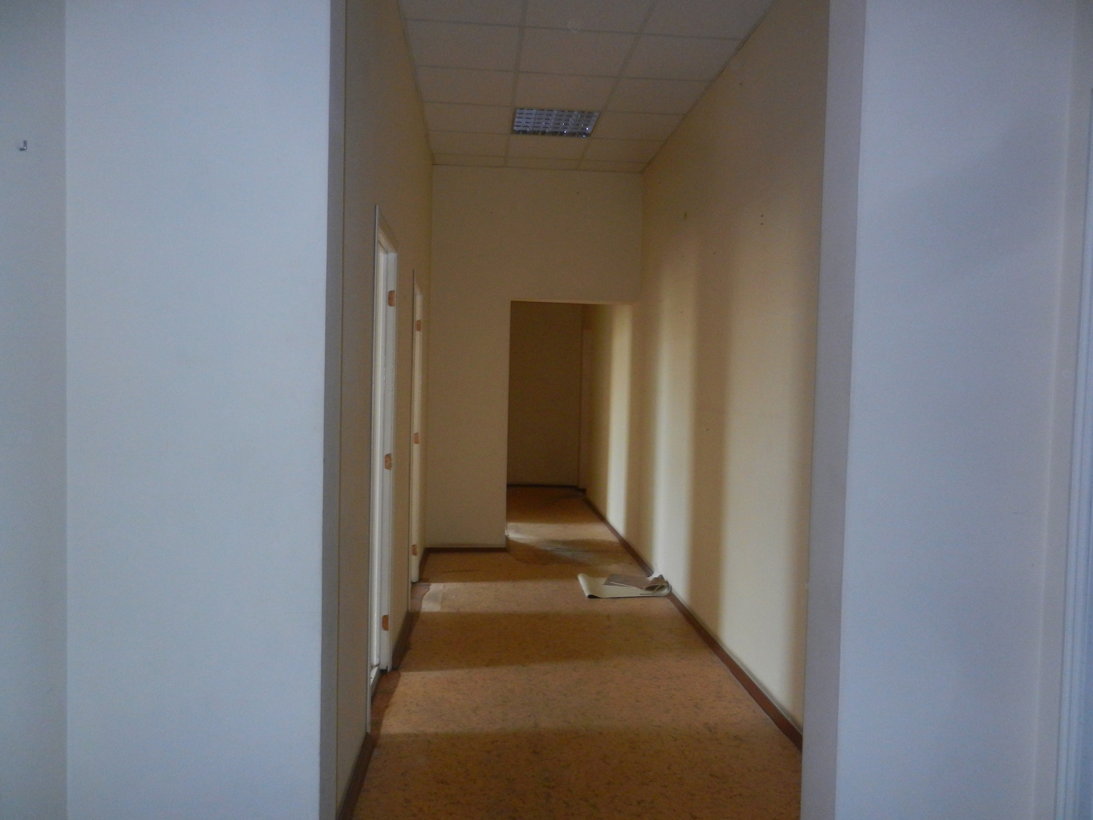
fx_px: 789
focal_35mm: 25
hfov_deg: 69.4
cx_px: 546
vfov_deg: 54.9
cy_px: 410
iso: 400
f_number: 3.5
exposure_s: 1/30
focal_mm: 4.5
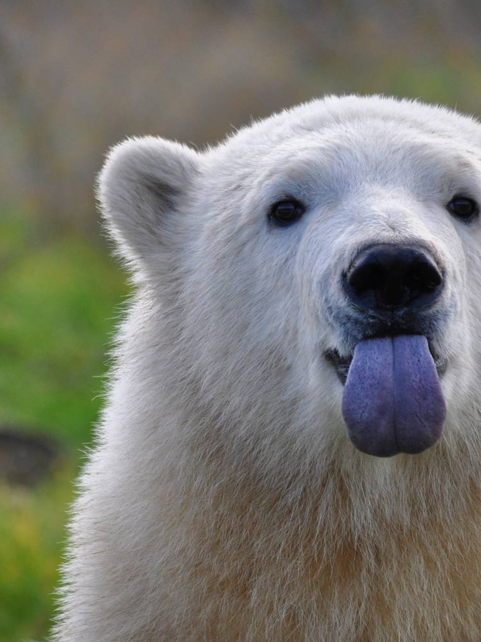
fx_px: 6242
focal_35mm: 337
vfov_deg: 5.9
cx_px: 293
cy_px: 301
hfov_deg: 4.4
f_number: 5
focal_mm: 145
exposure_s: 1/1000
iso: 450
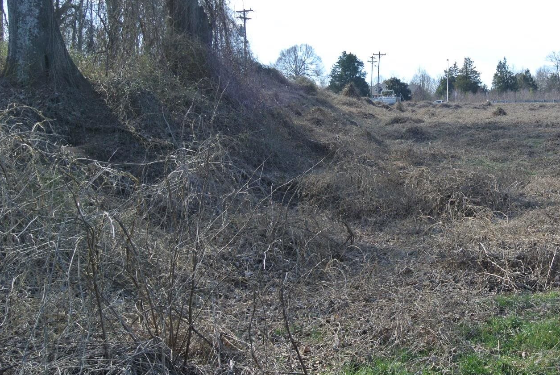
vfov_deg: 25.1
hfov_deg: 35.9
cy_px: 209
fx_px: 841
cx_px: 428
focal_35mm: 54
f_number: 5.6
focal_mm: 13
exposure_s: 1/200
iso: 100
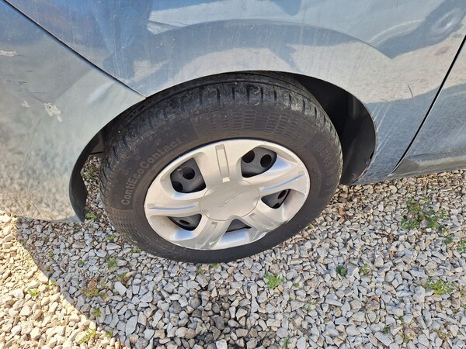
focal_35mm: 23
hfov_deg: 73.9
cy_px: 174
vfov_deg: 58.9
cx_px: 233
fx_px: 310
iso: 40
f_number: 1.8
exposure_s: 1/1060
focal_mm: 5.54
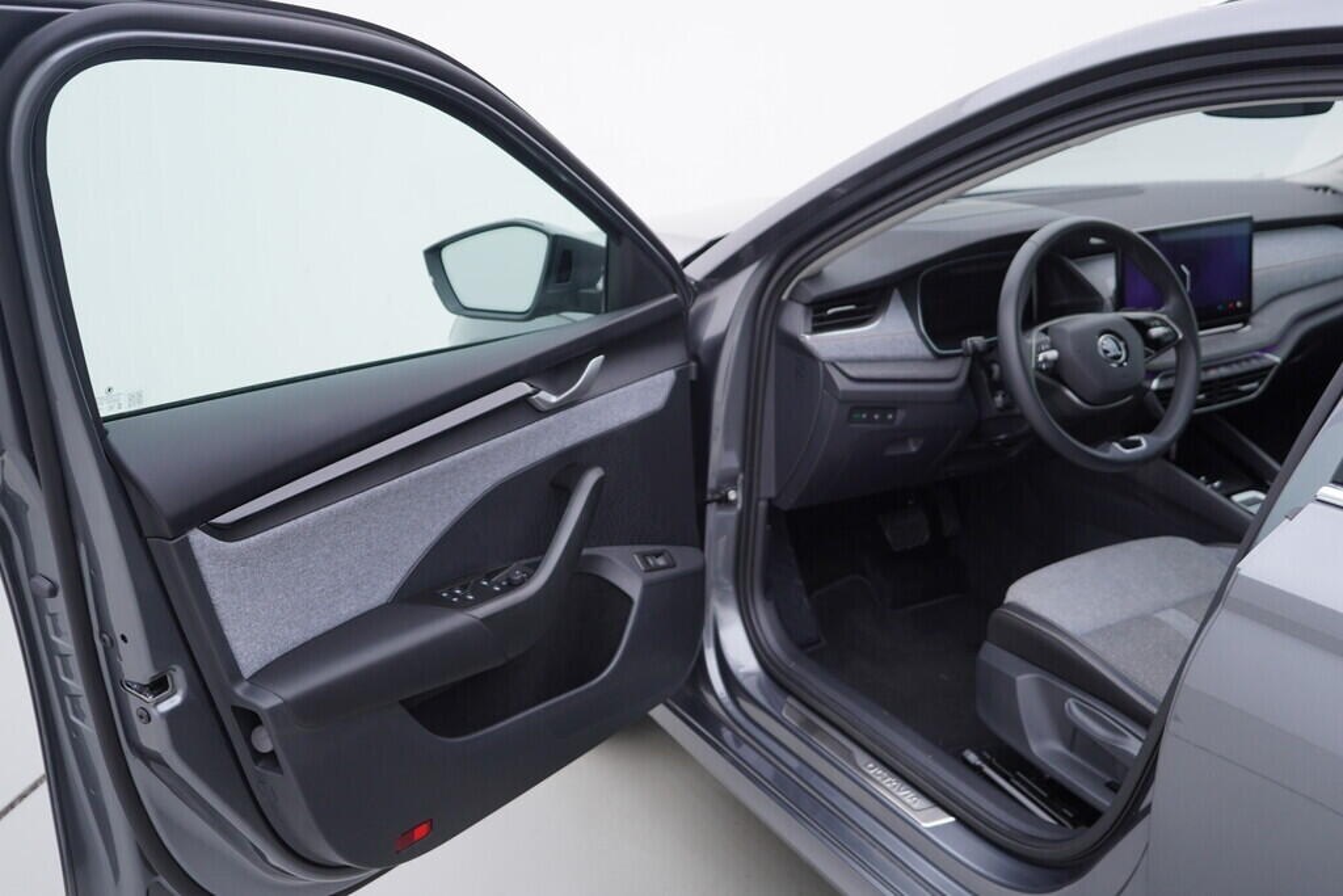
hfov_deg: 53.1
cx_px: 672
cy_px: 448
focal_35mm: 36
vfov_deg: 36.9
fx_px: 1343
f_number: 3.5
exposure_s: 1/60
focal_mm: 24
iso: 125
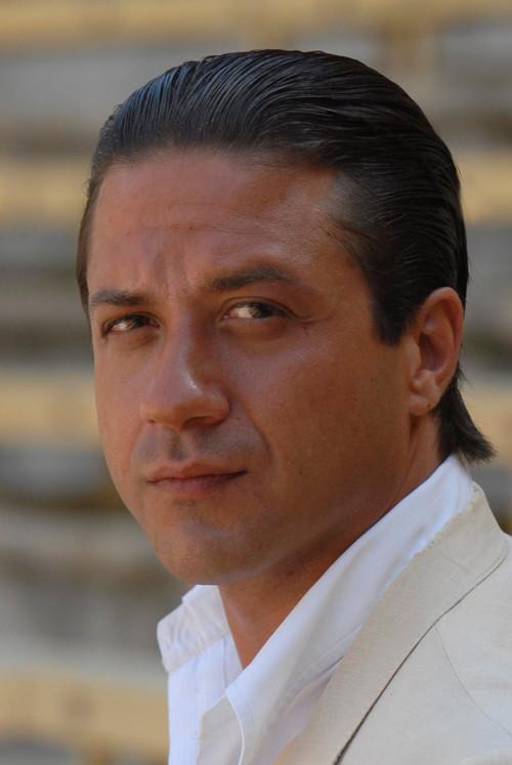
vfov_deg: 10.1
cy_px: 382
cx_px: 256
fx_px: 4308
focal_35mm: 202
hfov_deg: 6.8
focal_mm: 135
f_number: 5
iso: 200
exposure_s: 1/500
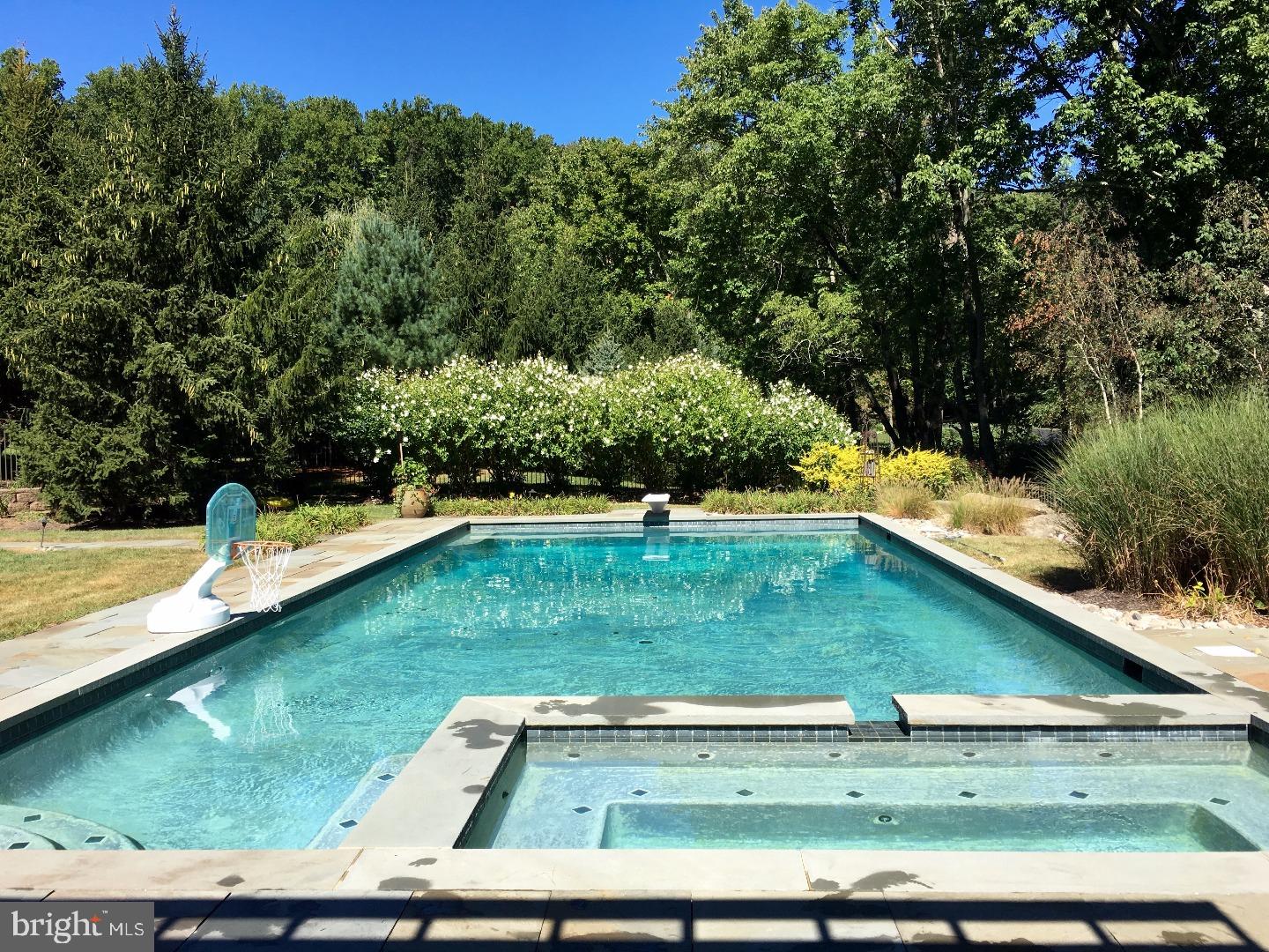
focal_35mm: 29
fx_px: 1063
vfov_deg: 48.2
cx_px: 634
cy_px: 476
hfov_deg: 61.7
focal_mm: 4.15
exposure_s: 1/1166
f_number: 2.2
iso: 25
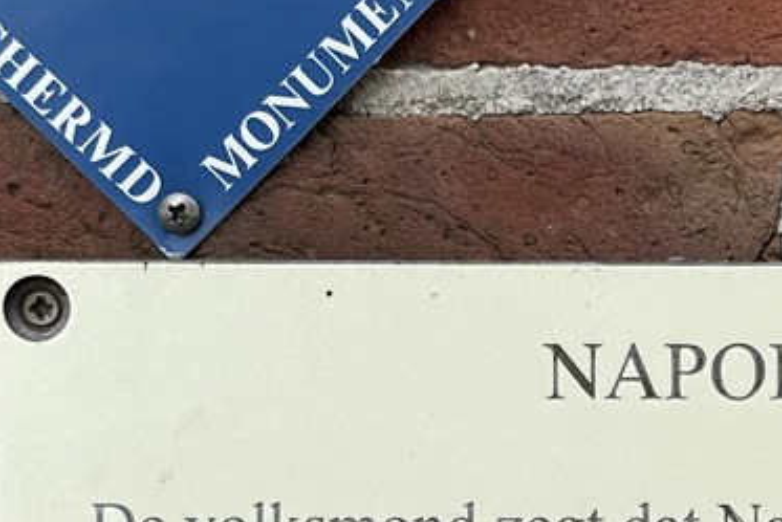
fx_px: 2325
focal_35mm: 107
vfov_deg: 12.8
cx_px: 702
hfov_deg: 18.8
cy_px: 396
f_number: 1.78
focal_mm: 6.86
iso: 80
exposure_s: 1/910
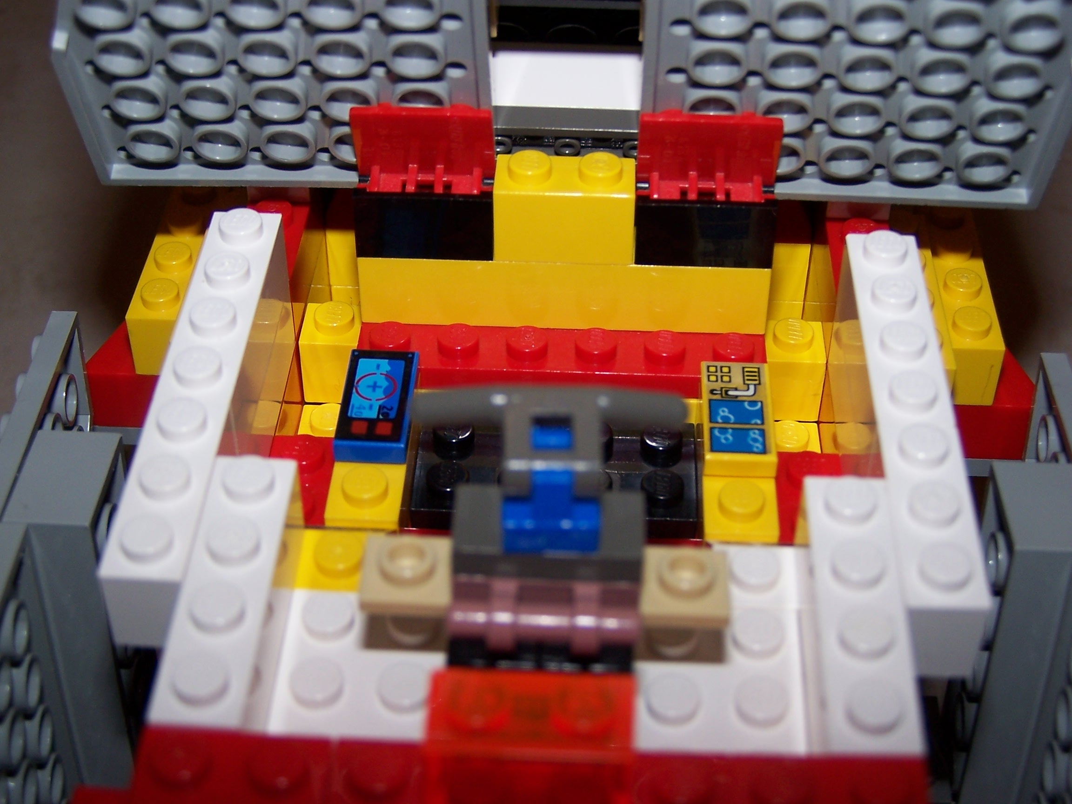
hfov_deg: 32.7
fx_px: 1827
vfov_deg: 24.8
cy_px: 402
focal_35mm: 59
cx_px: 536
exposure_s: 1/60
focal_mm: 9.8
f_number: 3.2
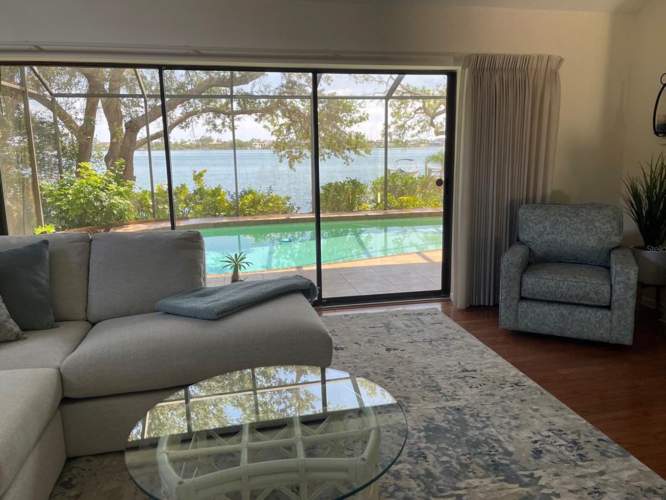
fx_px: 520
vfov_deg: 51.4
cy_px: 249
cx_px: 342
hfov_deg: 65.3
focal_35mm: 27
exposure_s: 1/121
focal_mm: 4.2
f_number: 1.6
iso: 50
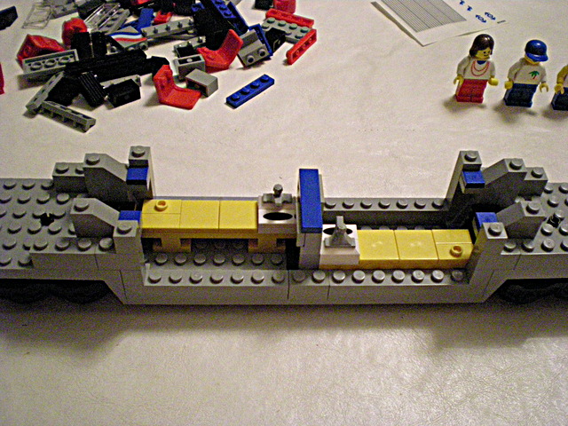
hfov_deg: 49.0
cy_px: 213
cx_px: 284
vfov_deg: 37.7
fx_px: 624
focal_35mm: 38
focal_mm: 6.3
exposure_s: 1/51.5
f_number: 3.1
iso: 800
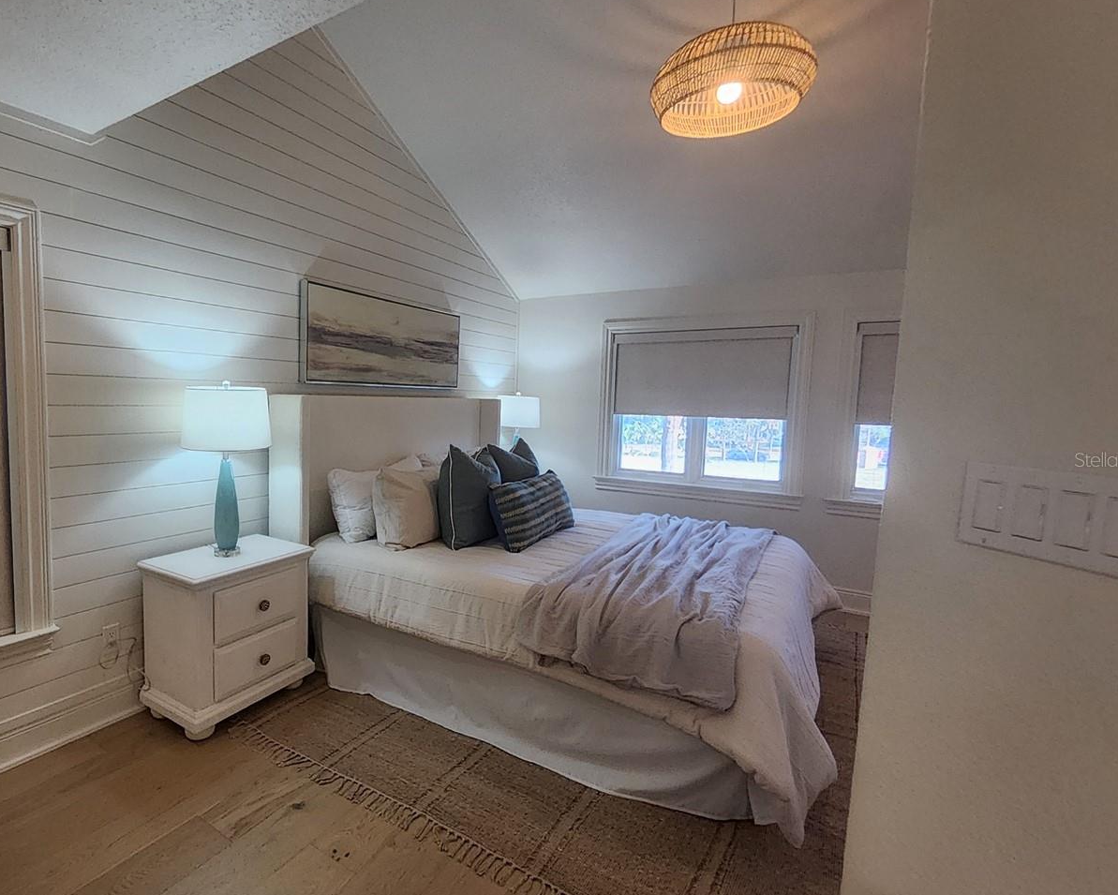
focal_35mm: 17
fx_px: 563
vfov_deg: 77.0
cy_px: 459
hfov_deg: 87.7
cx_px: 414
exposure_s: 1/60
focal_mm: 1.13
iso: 160
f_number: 2.2
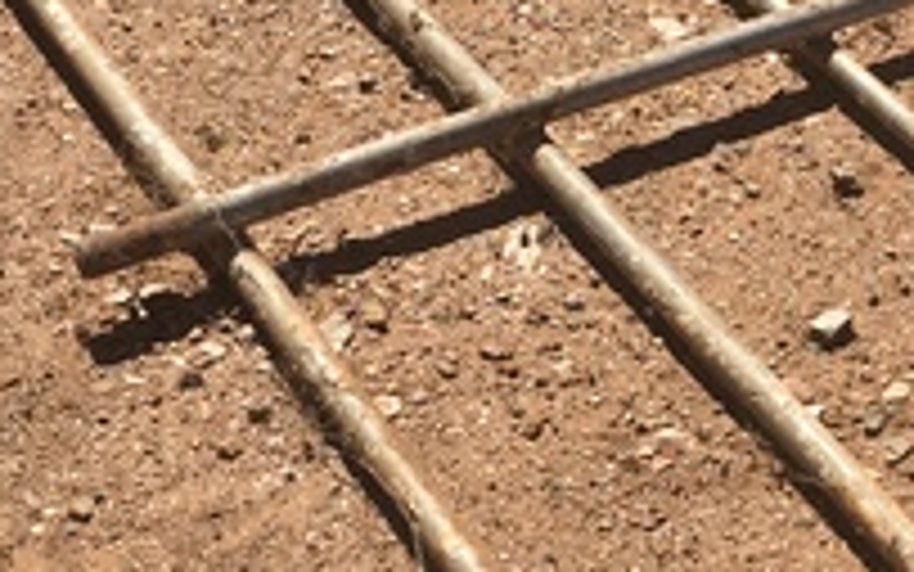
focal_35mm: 100
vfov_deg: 13.1
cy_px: 367
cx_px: 959
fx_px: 2492
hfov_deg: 20.0
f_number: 2.2
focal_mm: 4.15
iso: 25
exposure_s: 1/2481
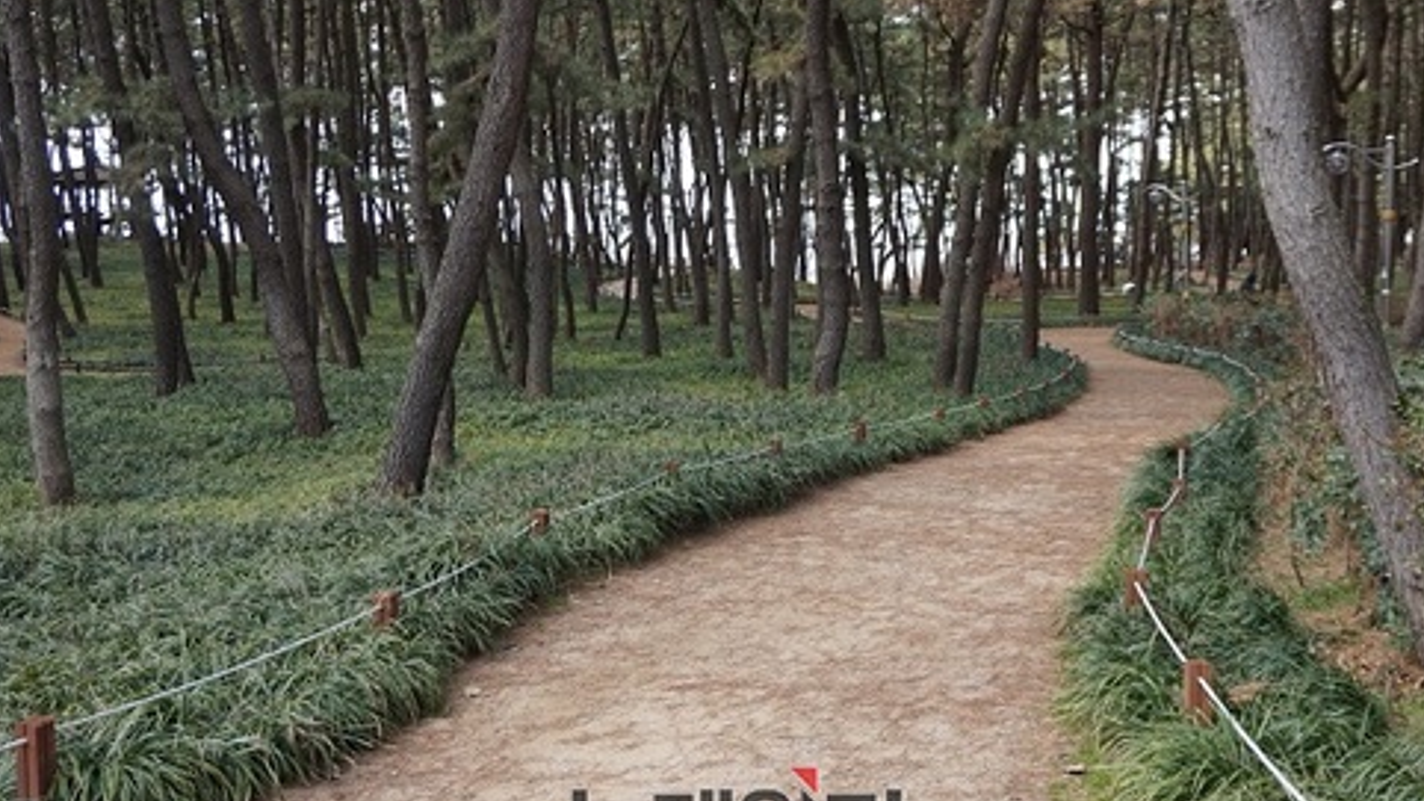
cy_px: 303
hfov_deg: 46.7
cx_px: 734
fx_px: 1650
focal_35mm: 44
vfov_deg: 27.2
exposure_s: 1/160
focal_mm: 21
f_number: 4
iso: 125
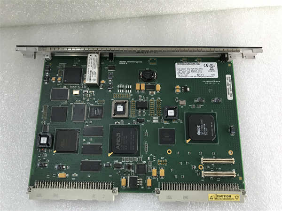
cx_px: 141
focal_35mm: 28
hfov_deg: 63.4
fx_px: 228
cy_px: 106
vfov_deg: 49.7
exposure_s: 1/33
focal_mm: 3.99
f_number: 1.8
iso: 32
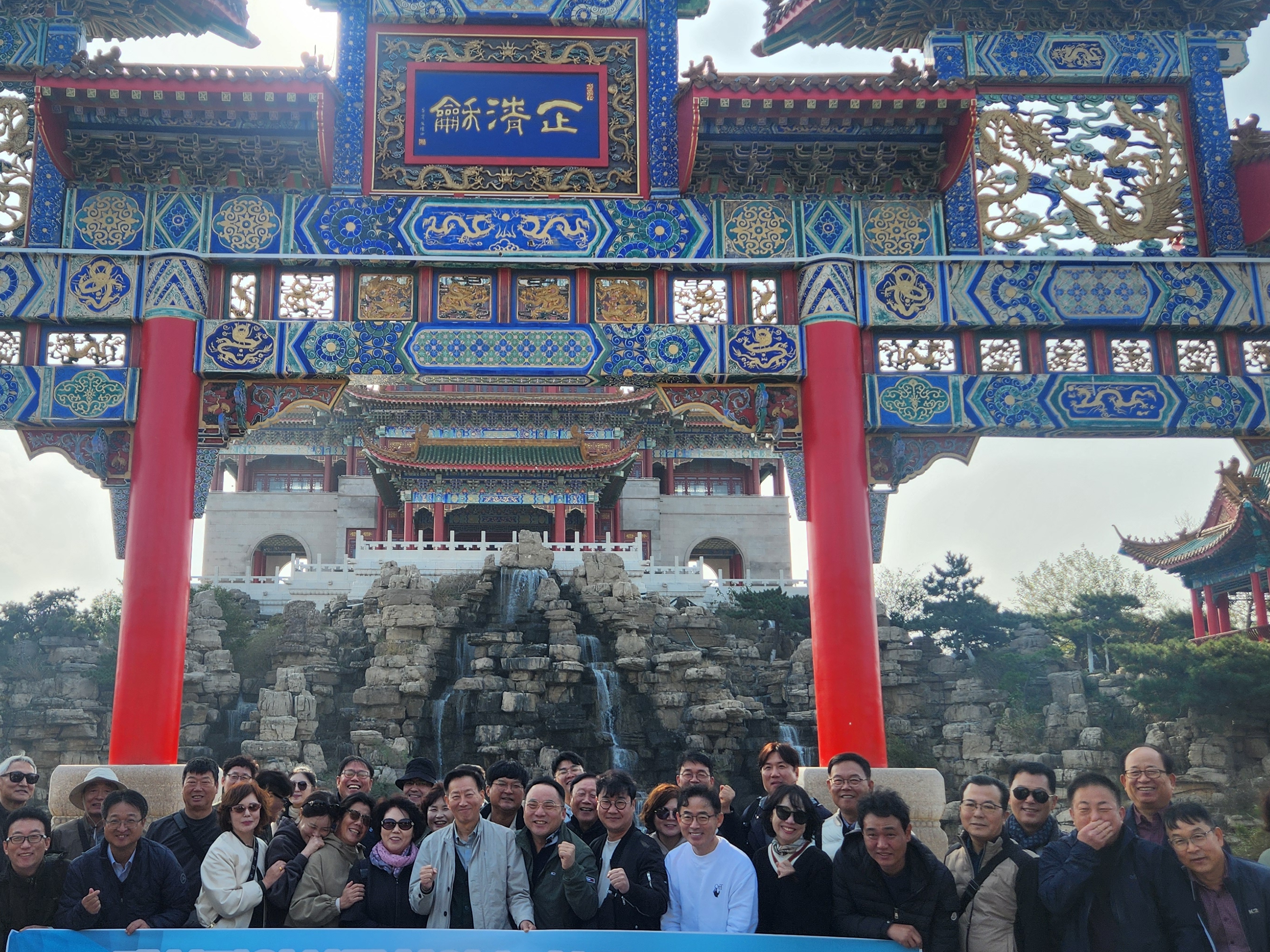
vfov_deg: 41.8
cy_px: 501
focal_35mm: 34
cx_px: 524
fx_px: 1247
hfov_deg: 53.7
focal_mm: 5.4
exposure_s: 1/1321
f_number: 1.8
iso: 20
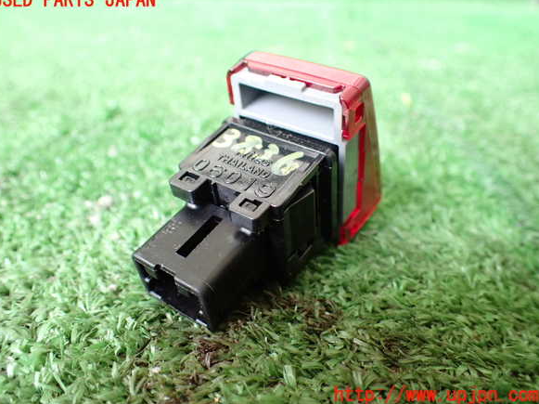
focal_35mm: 31
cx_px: 265
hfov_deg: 58.4
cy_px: 198
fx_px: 482
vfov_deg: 45.4
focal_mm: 5.4
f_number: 2.3
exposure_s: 1/125
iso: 800
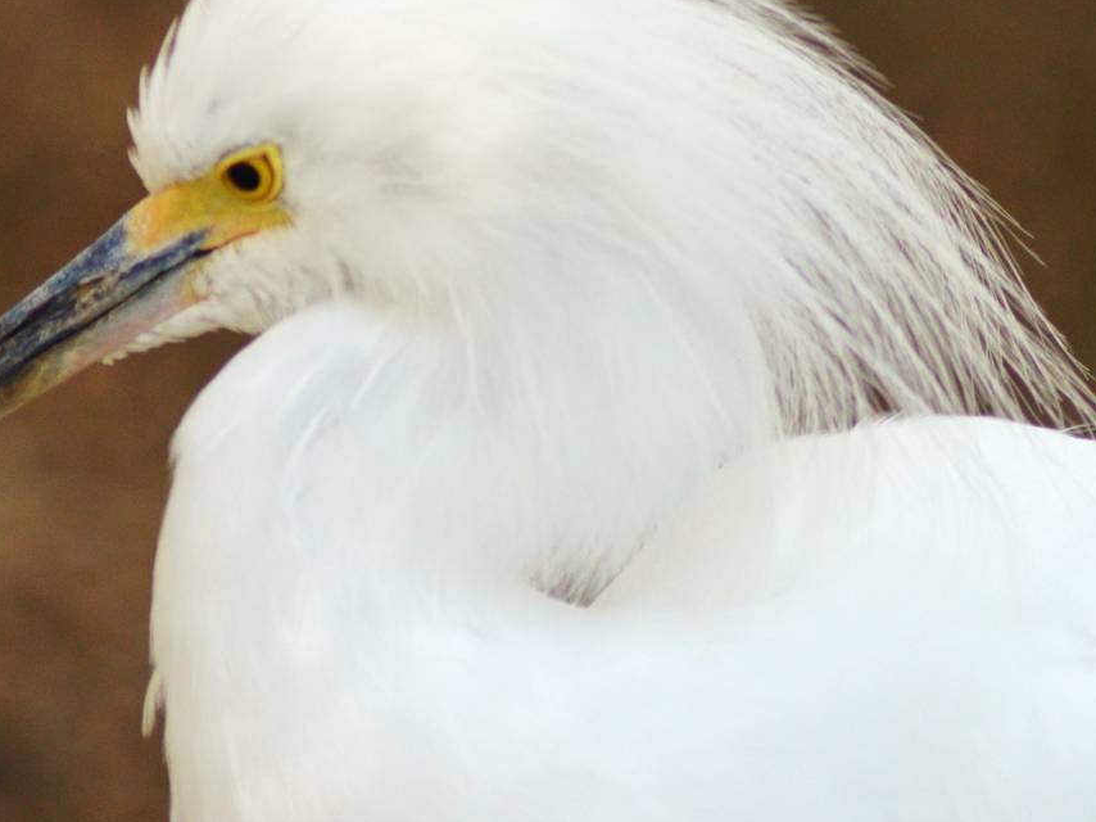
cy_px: 345
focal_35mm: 526
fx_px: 16646
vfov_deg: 2.8
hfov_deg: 3.8
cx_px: 570
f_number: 4.8
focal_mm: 195
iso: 900
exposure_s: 1/500
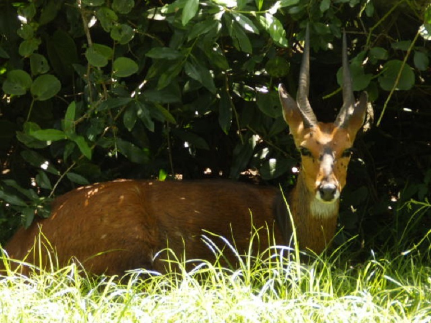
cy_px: 162
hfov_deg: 5.4
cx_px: 216
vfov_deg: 4.1
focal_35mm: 366
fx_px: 4557
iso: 200
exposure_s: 1/100
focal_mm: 65.5
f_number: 5.6
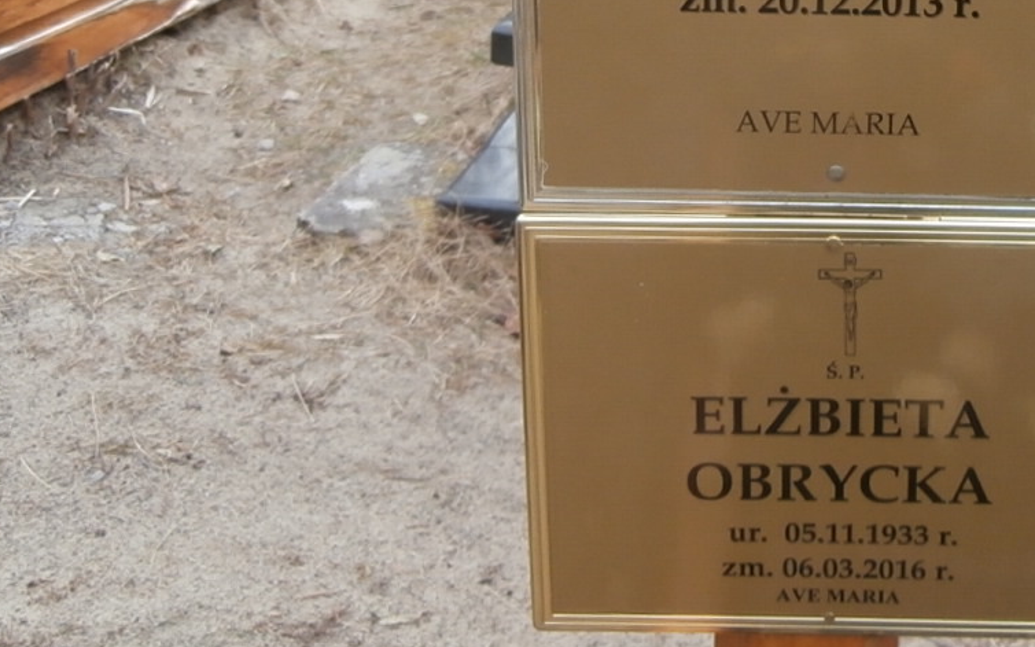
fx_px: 1523
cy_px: -126
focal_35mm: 54
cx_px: 863
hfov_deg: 36.0
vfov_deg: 22.2
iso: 100
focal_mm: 4.2
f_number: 3
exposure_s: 1/125
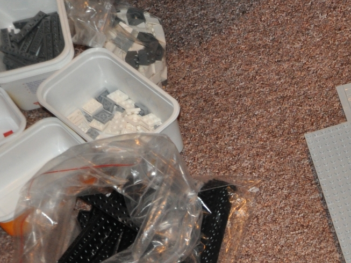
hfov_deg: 14.6
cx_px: 572
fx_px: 1247
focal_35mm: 123
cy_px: 277
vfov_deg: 11.9
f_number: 4
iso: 800
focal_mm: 26
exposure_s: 1/60
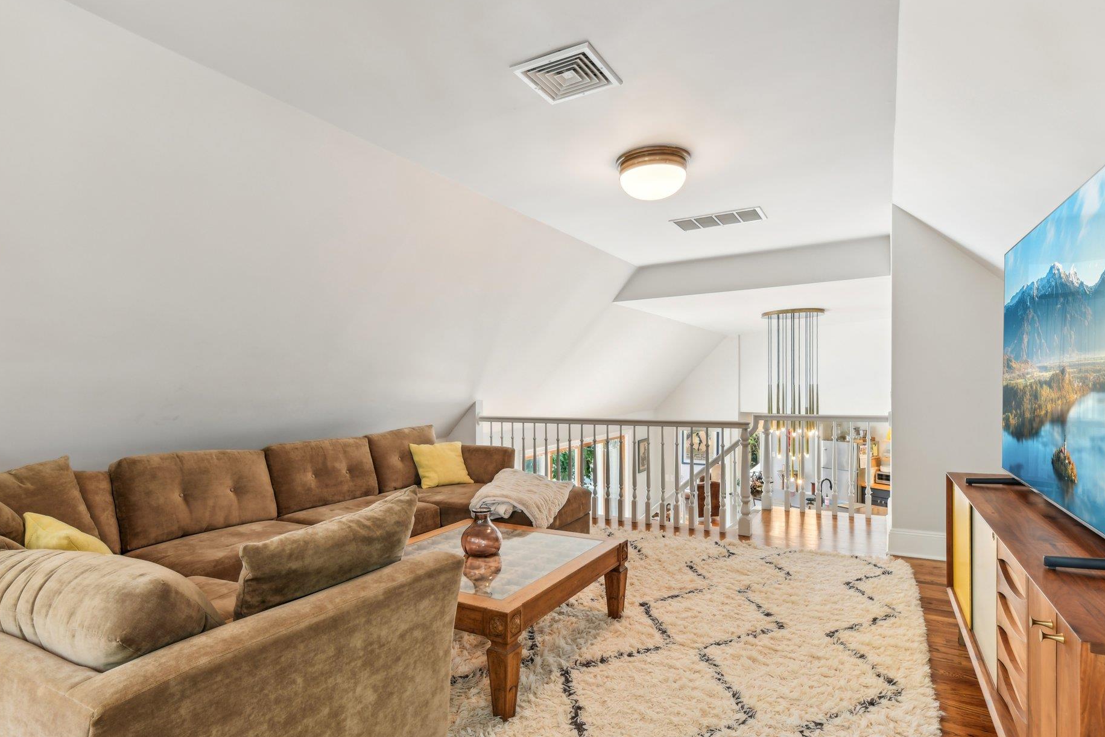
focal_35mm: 19
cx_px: 551
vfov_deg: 64.5
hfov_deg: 86.9
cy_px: 395
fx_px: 583
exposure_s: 1/6
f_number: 8
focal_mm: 17
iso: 400
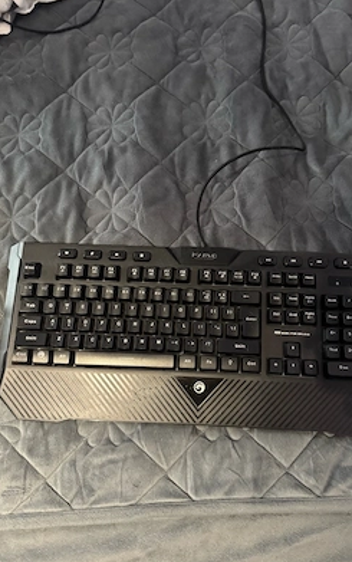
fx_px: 398
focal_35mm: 26
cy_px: 279
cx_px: 200
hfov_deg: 47.5
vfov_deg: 70.4
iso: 1000
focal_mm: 6.76
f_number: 1.78
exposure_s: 1/34
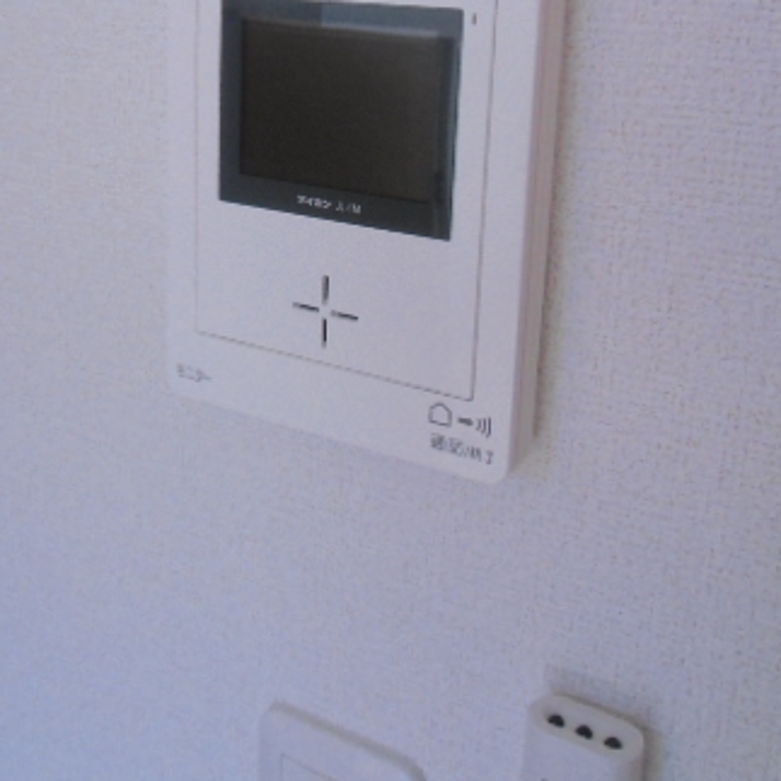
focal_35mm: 42
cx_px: 336
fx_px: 1072
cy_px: 206
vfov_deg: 39.1
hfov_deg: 39.9
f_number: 3
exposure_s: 1/80
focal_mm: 4.24
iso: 200
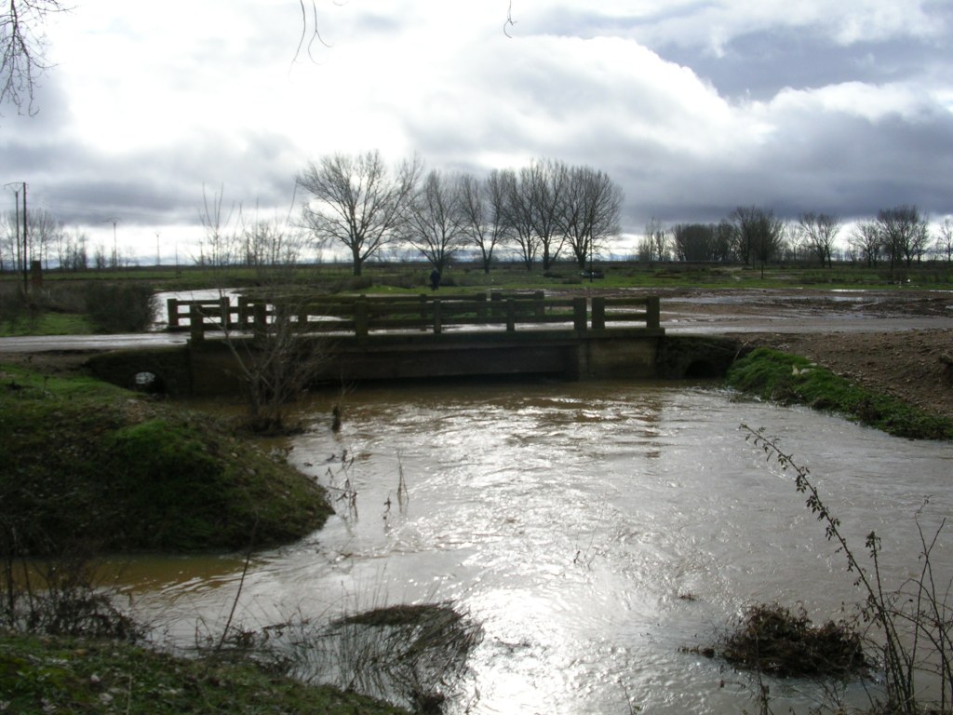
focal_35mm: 38
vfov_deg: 37.7
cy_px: 358
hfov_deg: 49.0
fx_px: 1046
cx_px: 476
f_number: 5.6
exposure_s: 1/375
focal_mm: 5.8
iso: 50
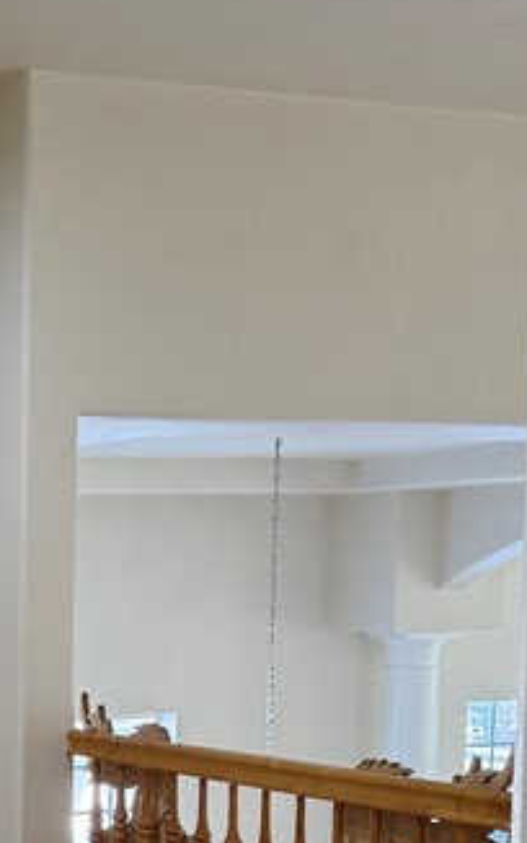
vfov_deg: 24.7
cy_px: 830
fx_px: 1837
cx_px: -147
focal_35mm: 80
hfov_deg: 15.6
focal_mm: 6.76
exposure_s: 1/120
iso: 200
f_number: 1.78
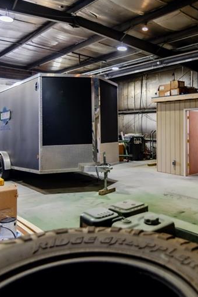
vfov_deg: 58.2
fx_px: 264
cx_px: 145
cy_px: 118
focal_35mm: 32
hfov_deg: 40.1
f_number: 2.8
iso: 400
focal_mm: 16
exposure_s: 1/250
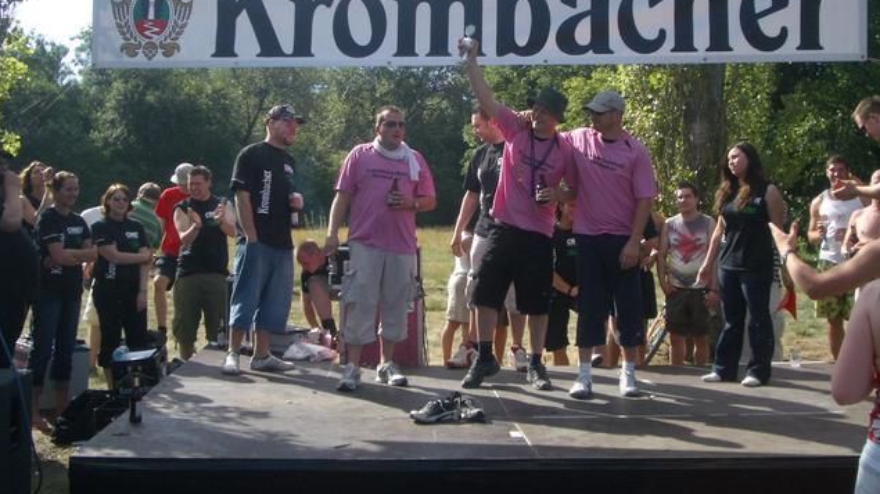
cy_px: 167
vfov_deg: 26.4
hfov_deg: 45.5
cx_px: 439
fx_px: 1050
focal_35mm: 45
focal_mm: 6.8
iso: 50
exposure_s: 1/250
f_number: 4.6
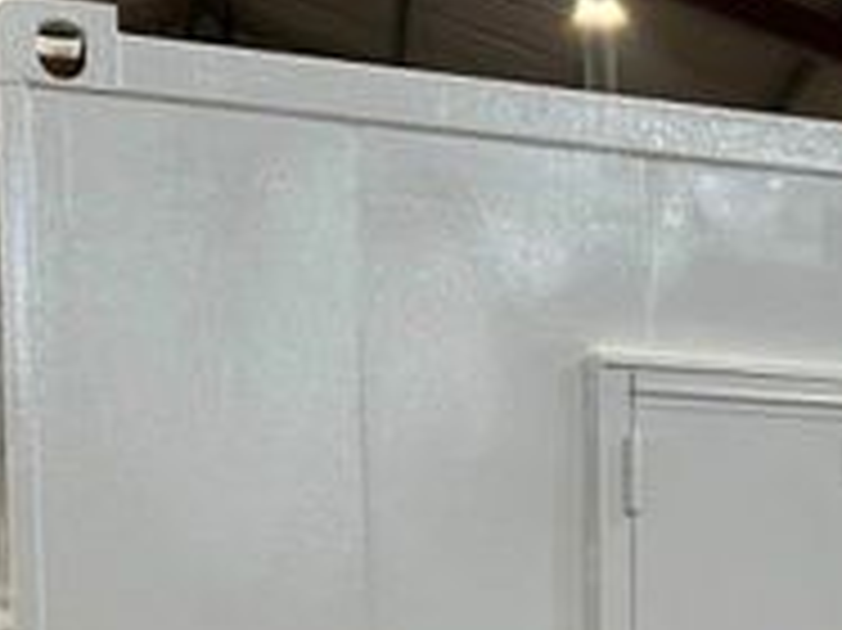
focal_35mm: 77
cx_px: 675
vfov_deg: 17.7
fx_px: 1872
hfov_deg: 24.9
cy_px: 846
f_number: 1.78
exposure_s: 1/121
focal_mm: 6.86
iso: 200
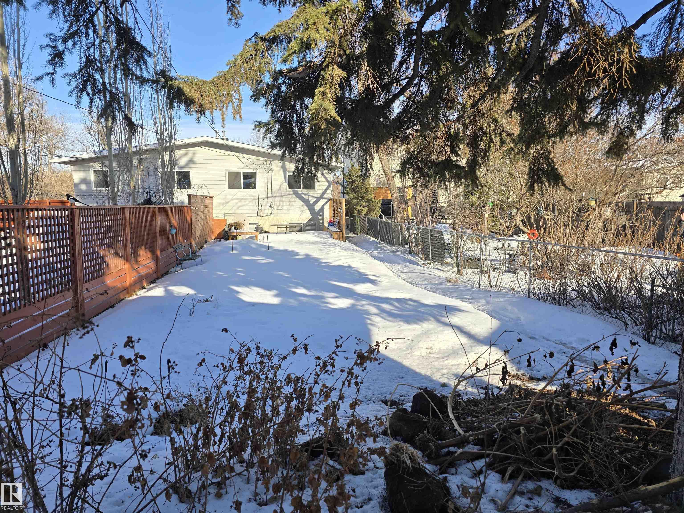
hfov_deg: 73.9
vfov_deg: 58.9
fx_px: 454
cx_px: 342
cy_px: 256
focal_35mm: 23
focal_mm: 6.3
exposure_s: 1/532
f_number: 1.7
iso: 12
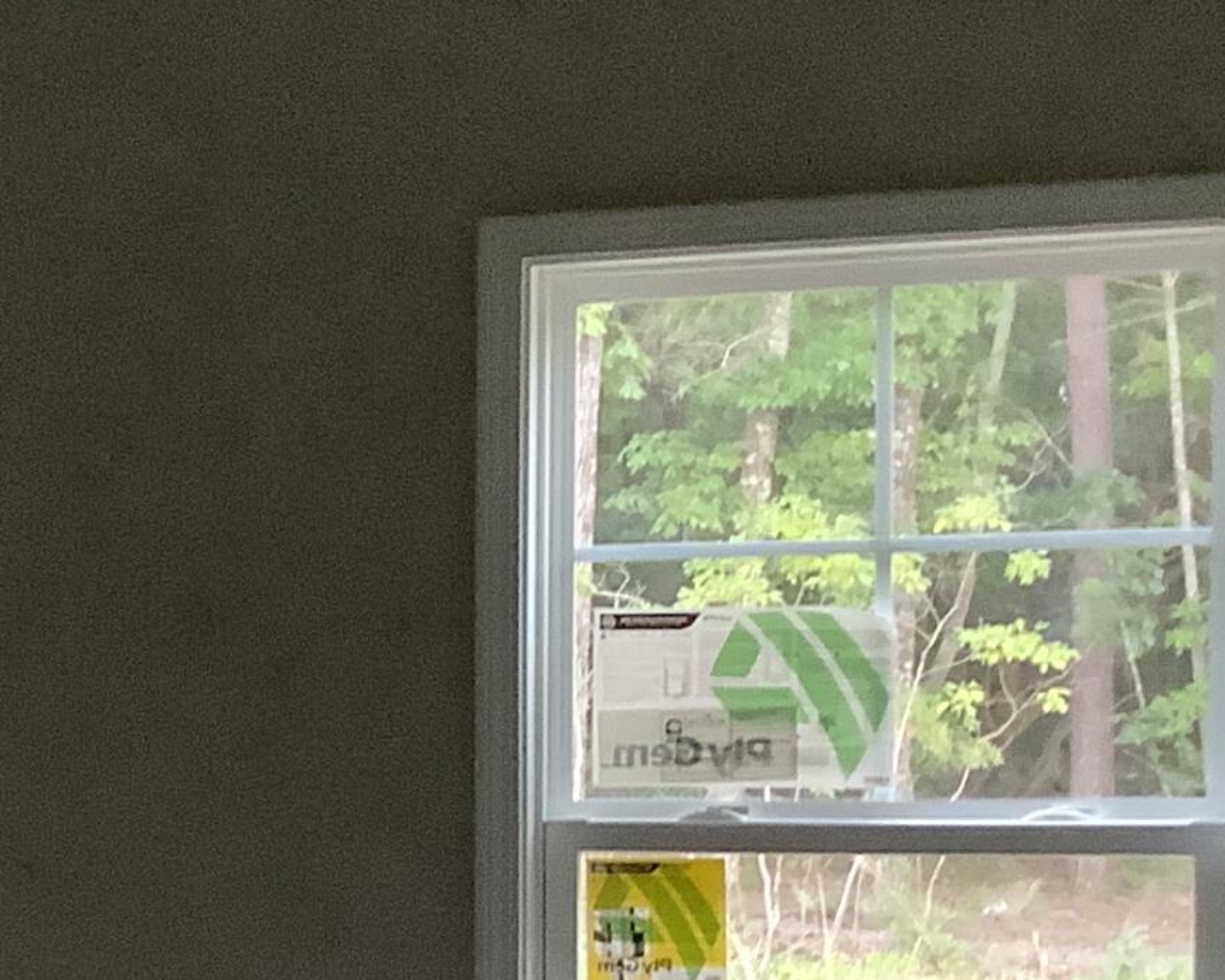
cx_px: -465
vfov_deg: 14.5
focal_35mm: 105
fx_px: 3807
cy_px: 854
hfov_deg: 17.0
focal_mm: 3.3
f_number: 2.4
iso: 400
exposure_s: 1/40
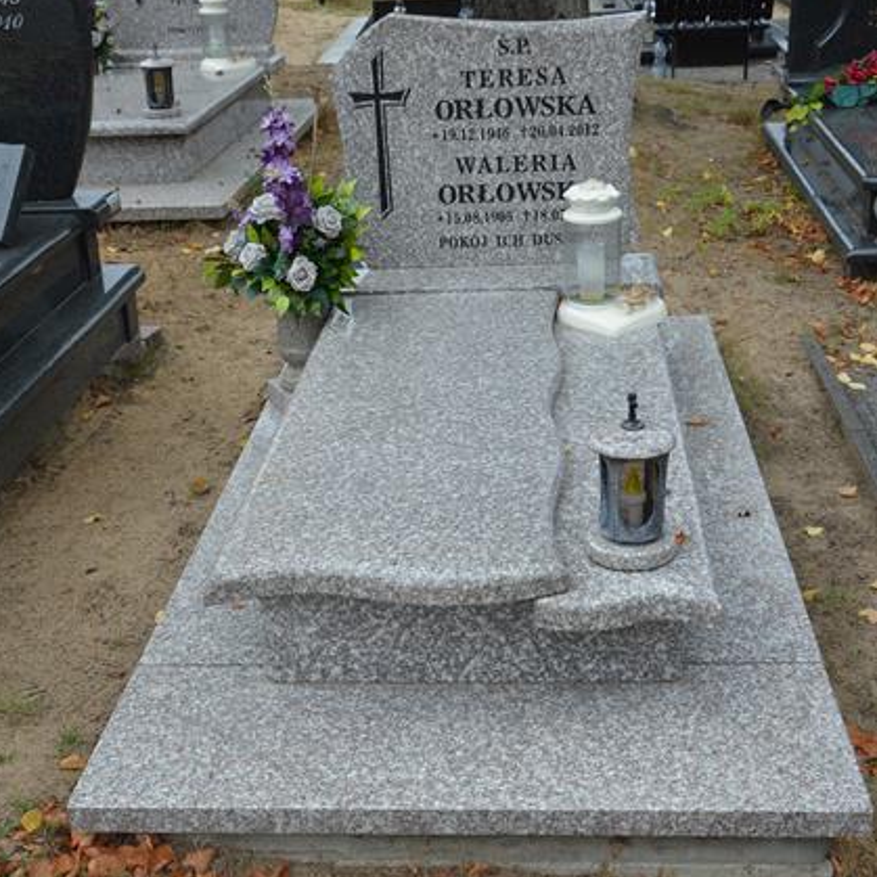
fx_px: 1394
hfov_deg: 34.9
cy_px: 444
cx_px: 433
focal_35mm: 49
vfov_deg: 34.9
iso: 160
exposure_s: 1/125
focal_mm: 25
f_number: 5.6
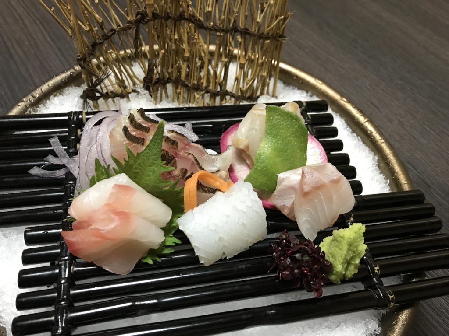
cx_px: 224
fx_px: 363
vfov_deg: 49.7
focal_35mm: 28
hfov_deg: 63.4
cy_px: 168
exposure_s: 1/11
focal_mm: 3.99
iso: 100
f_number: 1.8
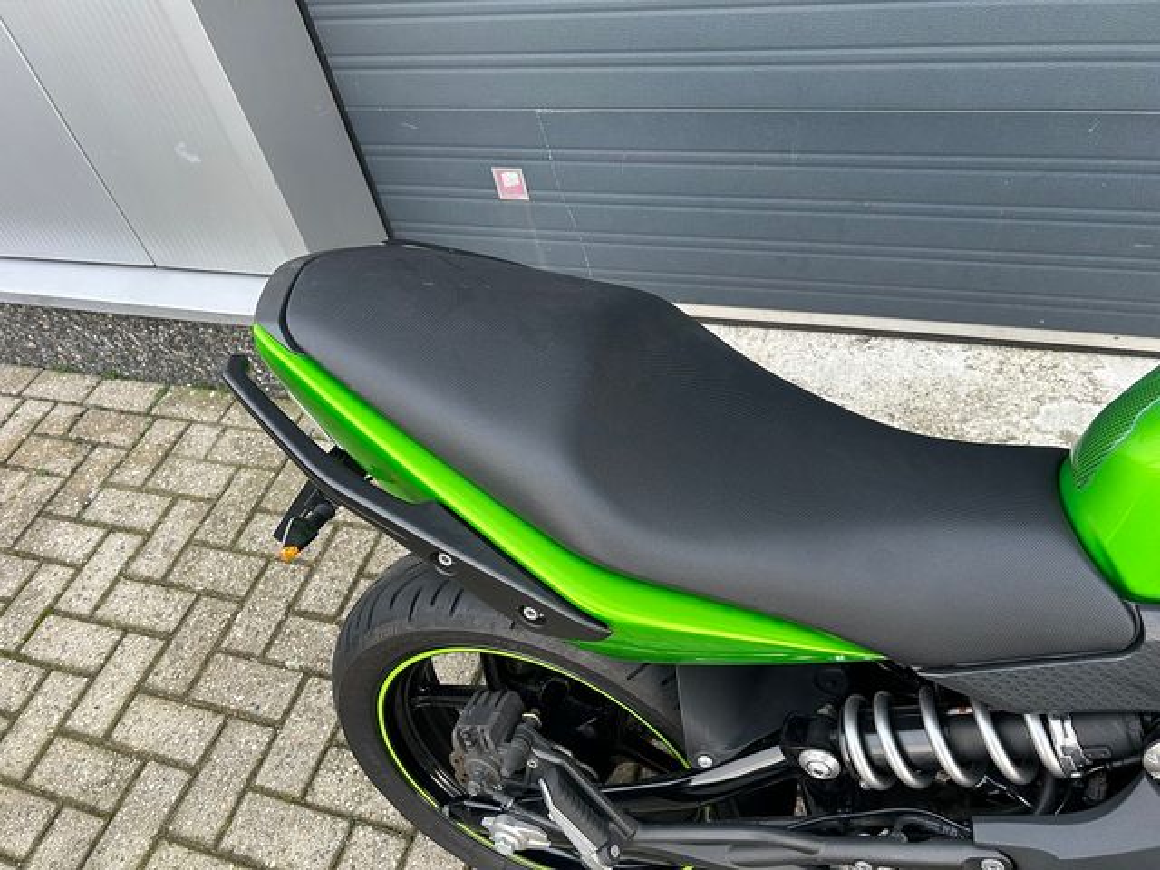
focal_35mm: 26
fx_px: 871
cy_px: 435
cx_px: 580
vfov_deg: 53.1
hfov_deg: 67.3
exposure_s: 1/70
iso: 125
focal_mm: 5.7
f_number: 1.5
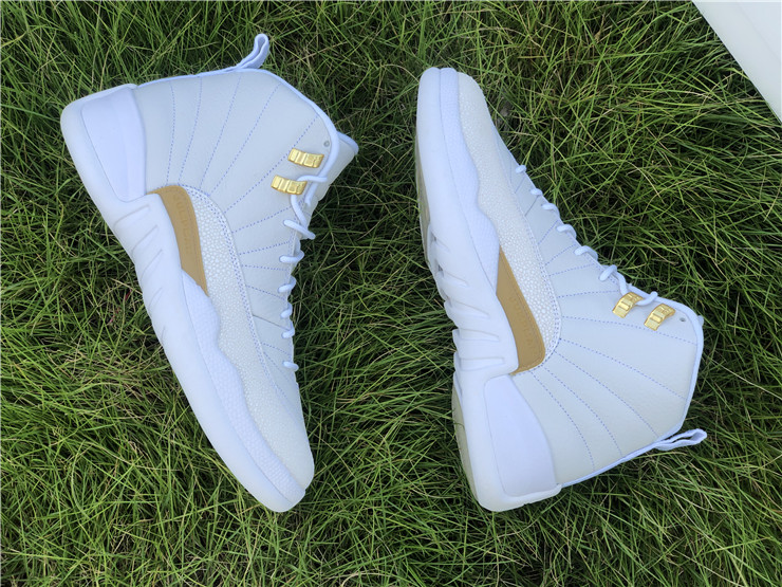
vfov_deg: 28.0
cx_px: 391
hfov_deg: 36.8
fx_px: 1175
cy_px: 294
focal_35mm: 52
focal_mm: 6
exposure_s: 1/204
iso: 16
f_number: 2.4
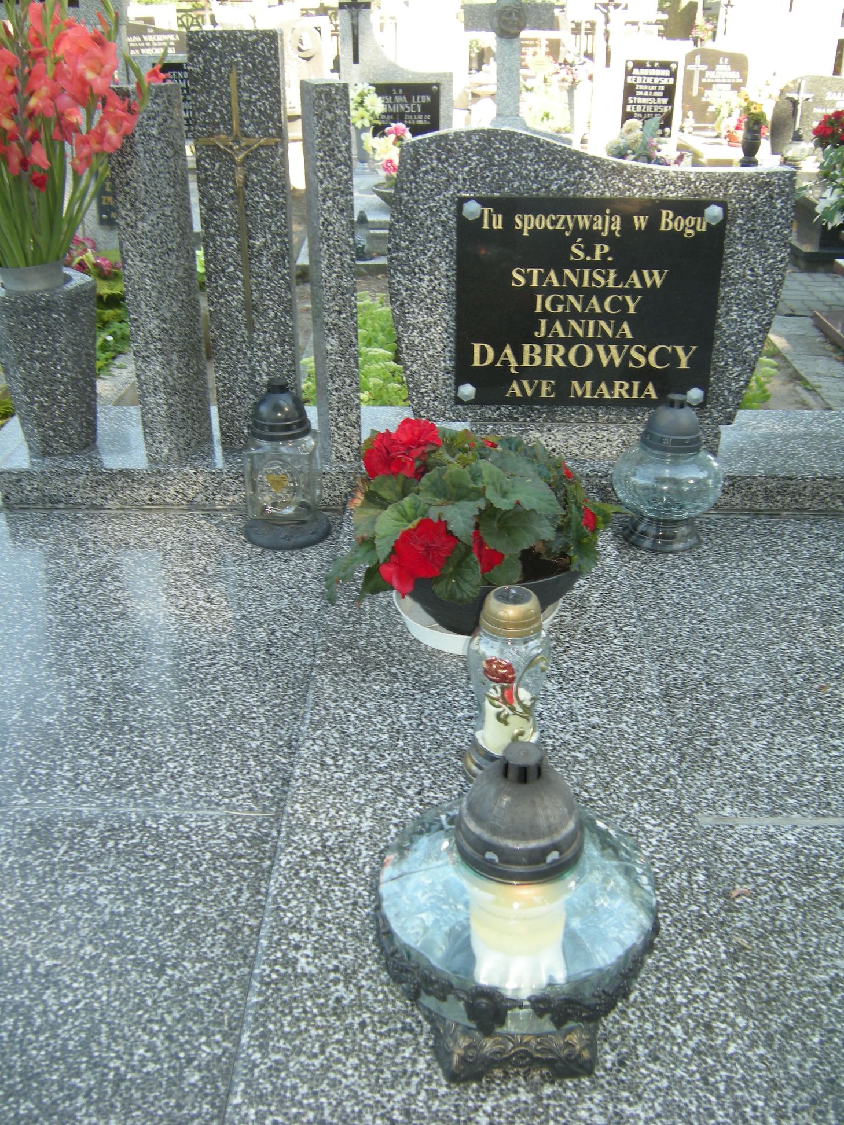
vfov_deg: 58.4
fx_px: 1008
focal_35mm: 31
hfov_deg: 45.4
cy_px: 562
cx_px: 422
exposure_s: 1/52.6
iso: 64
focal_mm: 5.3
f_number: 2.9
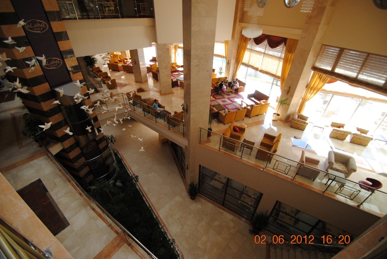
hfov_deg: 100.3
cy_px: 130
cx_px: 194
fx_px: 161
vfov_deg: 77.5
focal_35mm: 15
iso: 140
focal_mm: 10
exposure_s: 1/125
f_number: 3.5
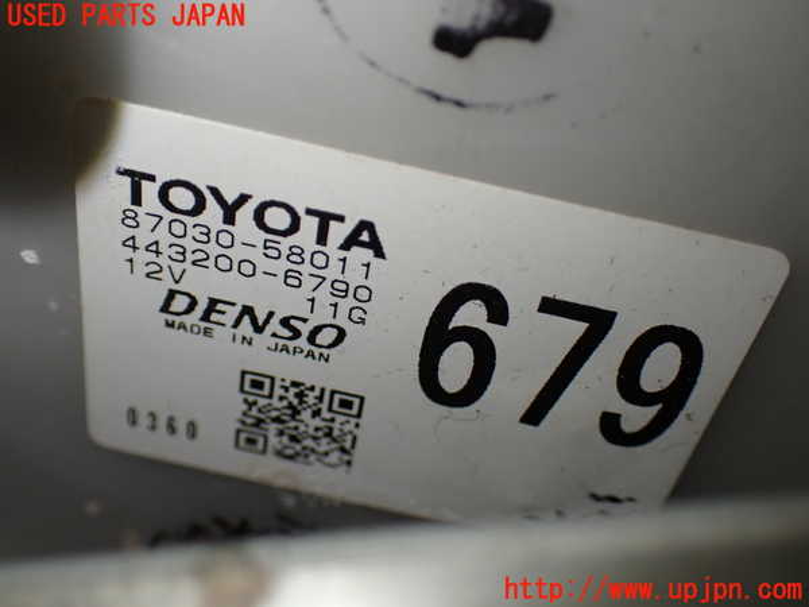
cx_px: 404
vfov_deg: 32.9
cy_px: 304
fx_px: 1028
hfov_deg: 42.9
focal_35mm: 44
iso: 200
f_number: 2.9
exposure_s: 1/160
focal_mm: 7.84
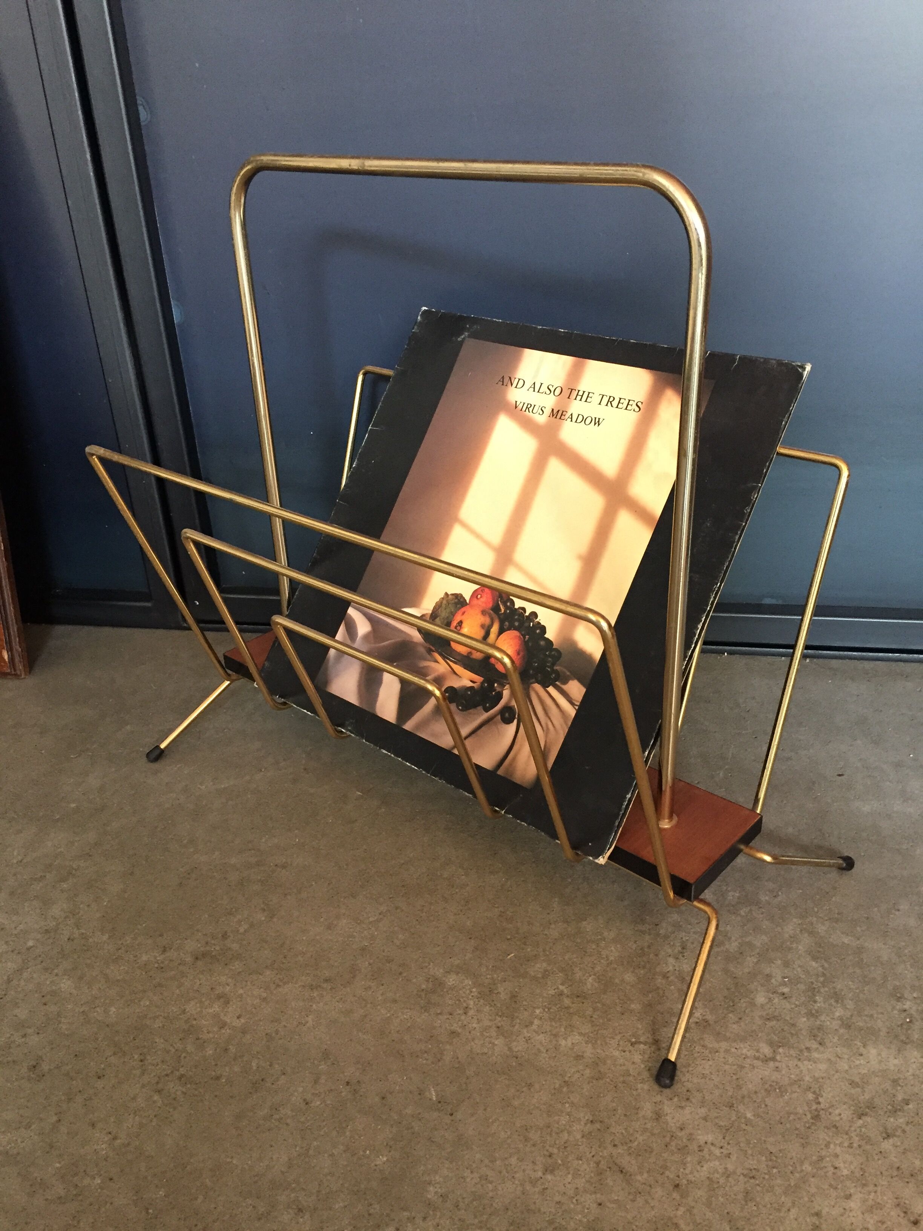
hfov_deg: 48.2
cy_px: 616
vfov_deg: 61.7
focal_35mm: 29
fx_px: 1031
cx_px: 462
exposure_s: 1/25
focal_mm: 4.15
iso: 250
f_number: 2.2
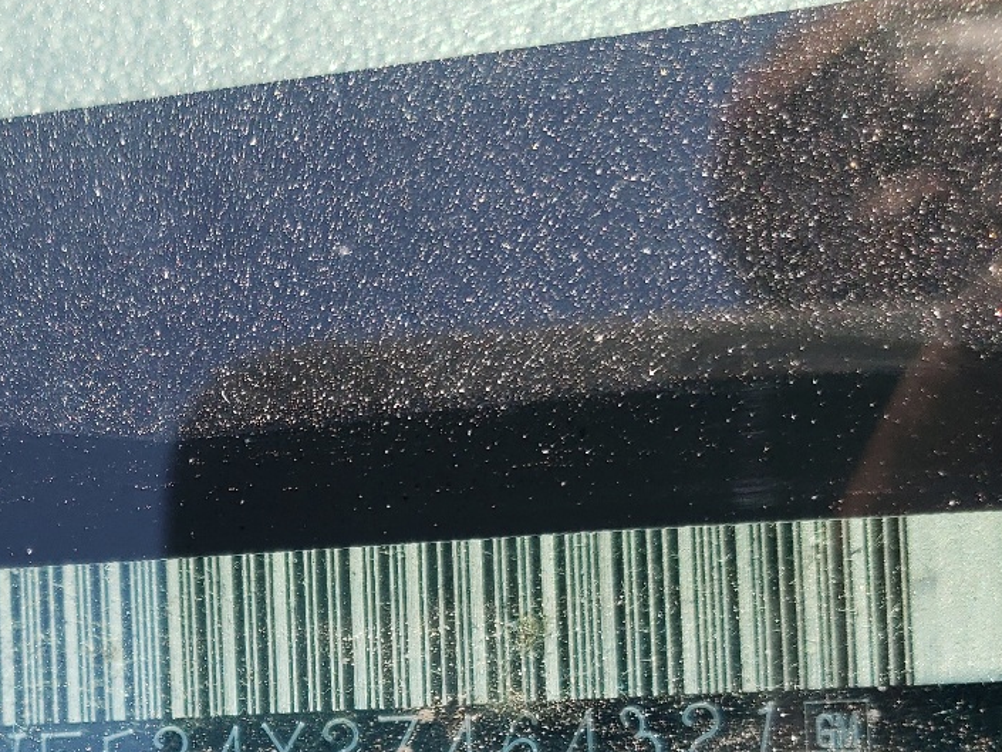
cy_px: 789
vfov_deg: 23.5
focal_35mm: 59
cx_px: 173
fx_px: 1708
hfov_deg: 31.7
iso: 50
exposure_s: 1/455
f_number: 1.5
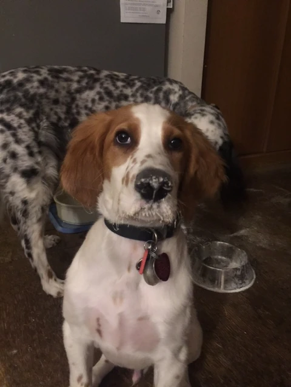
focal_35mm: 29
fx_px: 325
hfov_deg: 48.2
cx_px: 146
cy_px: 194
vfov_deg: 61.7
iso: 100
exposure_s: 1/4
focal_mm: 4.15
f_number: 2.2
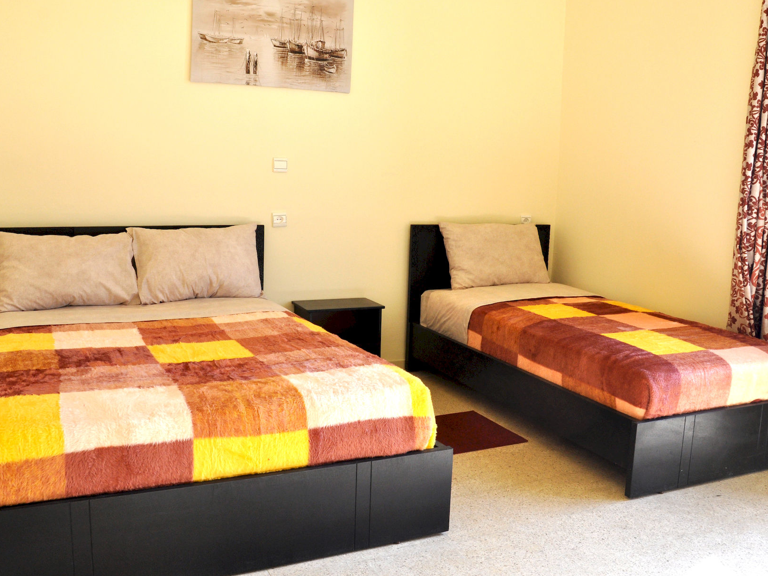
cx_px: 362
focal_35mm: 32
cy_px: 275
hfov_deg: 56.8
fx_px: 710
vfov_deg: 44.1
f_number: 10
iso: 500
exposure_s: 1/100
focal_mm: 18
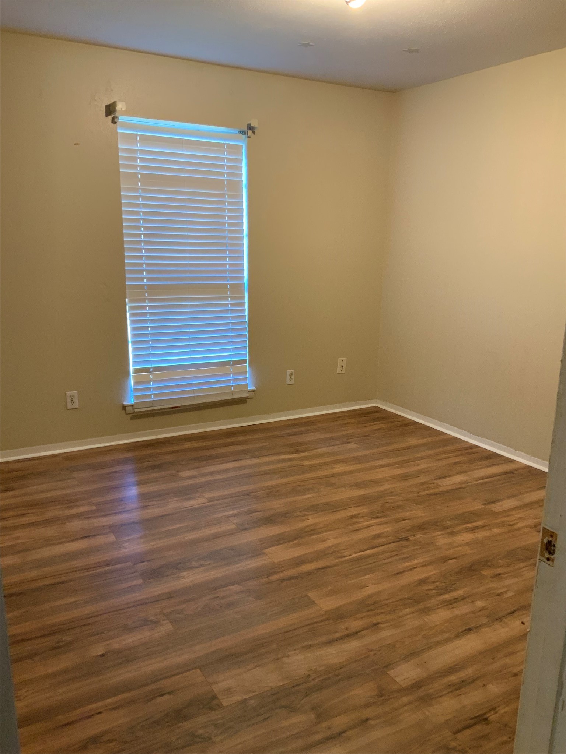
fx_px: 632
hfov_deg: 48.2
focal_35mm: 29
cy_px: 377
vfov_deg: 61.7
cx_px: 283
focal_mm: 3
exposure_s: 1/60
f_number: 1.8
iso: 125
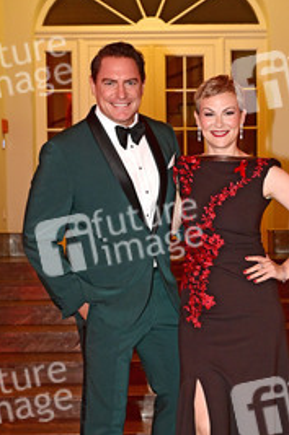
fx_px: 653
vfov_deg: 36.2
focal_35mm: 54
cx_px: 167
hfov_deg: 24.9
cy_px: 319
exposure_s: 1/200
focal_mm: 36
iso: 2000
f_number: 4.5
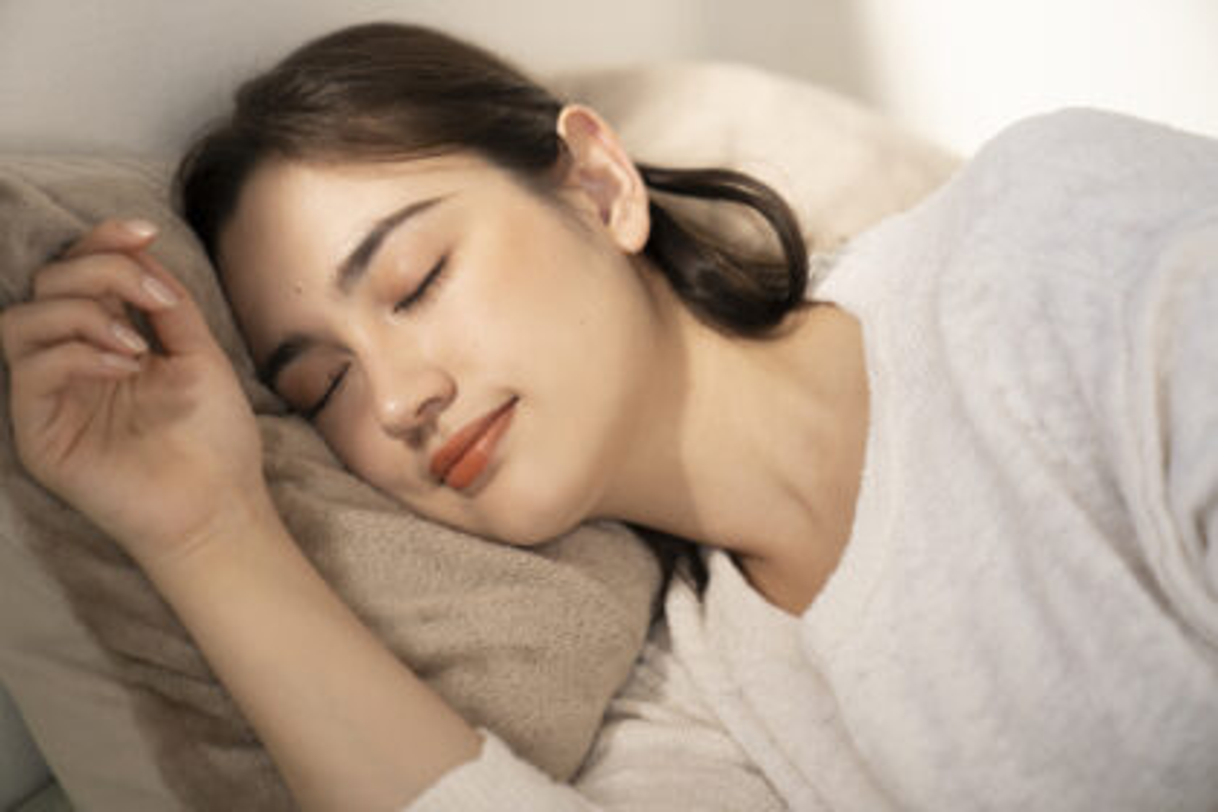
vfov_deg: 19.5
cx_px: 609
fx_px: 2368
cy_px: 406
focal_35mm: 70
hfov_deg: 28.8
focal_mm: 70
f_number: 2.8
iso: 100
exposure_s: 1/100
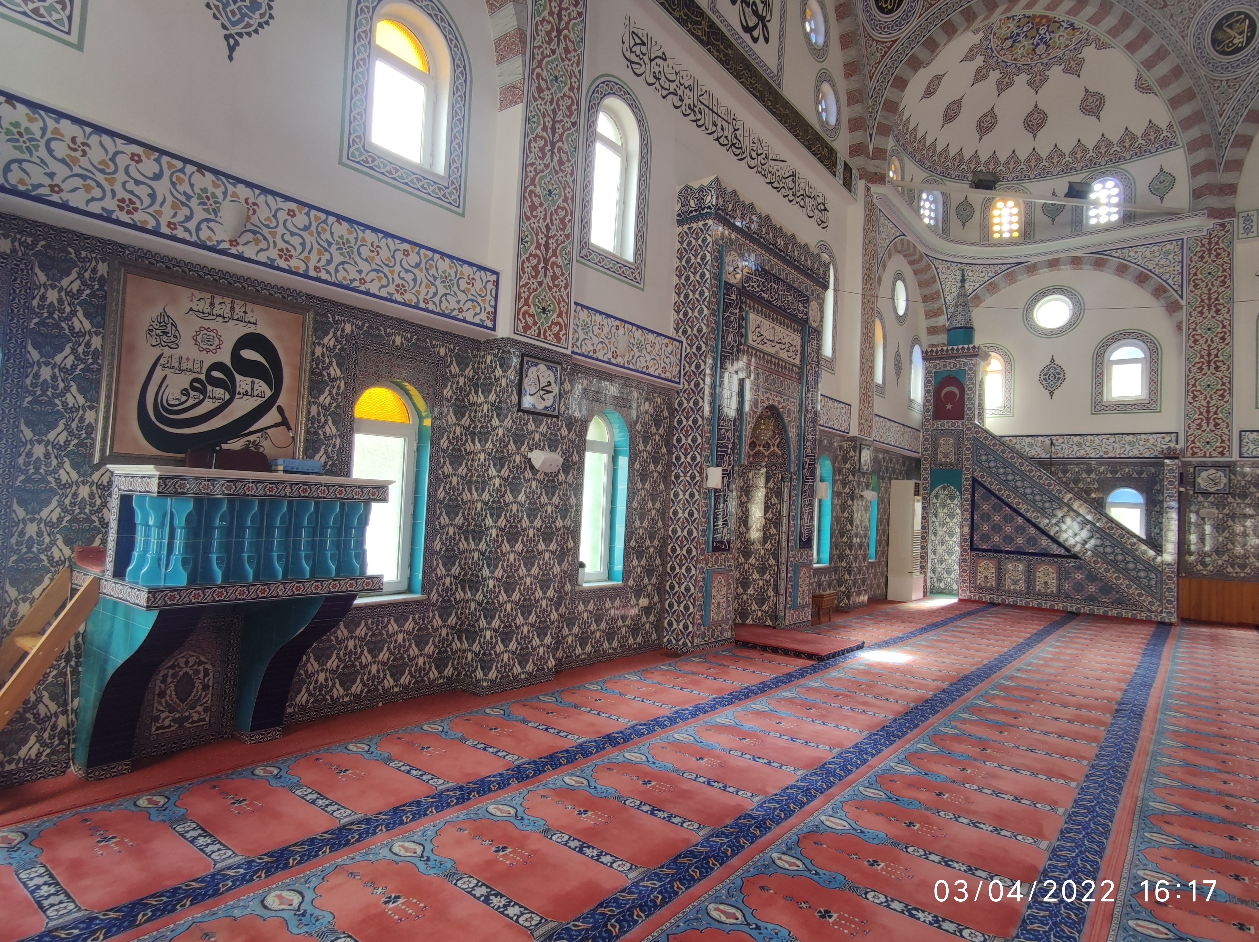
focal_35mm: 16
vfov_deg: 78.0
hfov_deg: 94.5
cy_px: 471
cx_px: 630
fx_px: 581
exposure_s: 1/50
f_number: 2.2
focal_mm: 2.35
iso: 177
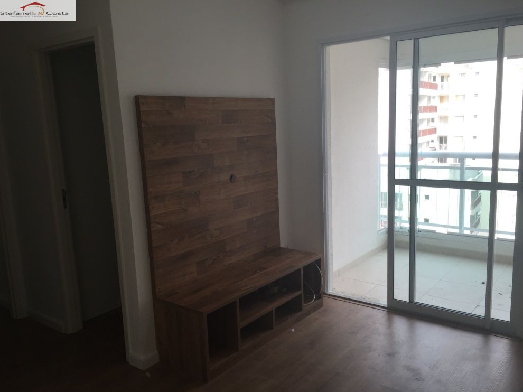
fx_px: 453
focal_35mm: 30
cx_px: 267
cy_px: 202
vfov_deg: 46.8
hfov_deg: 60.0
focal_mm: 4.15
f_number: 2.2
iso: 32
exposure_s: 1/158
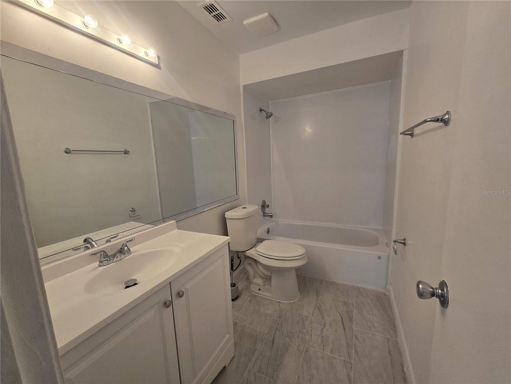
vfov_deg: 89.9
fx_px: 192
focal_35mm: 13
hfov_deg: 106.2
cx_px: 256
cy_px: 192
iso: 64
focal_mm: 2.2
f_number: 2.2
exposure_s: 1/60
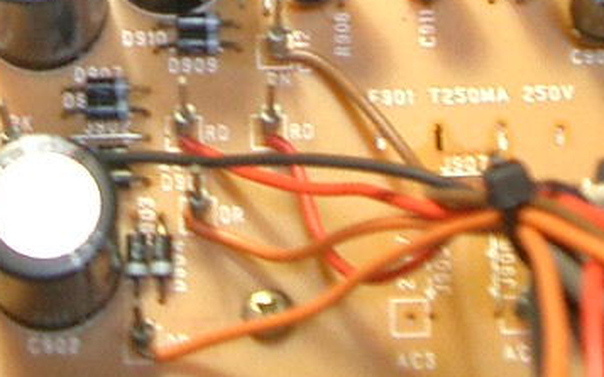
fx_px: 2189
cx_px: 115
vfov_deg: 9.2
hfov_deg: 15.6
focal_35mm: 133
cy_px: -404
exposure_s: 1/8
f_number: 2.6
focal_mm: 5.8
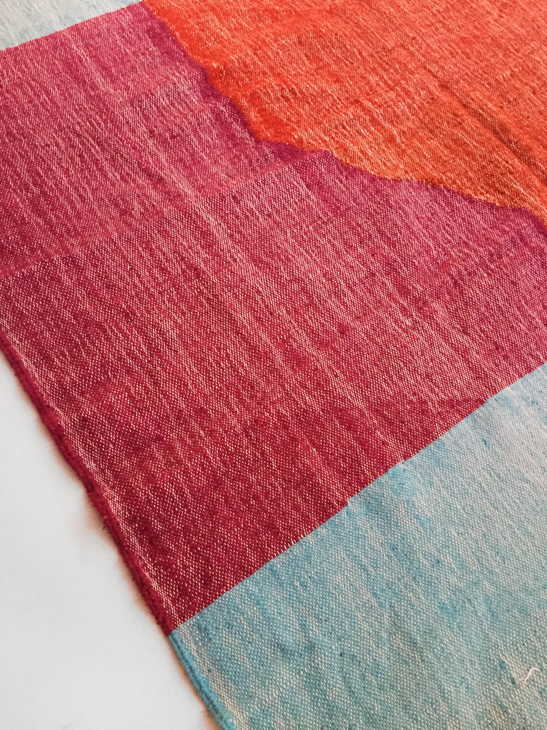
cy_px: 365
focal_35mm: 29
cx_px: 274
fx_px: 611
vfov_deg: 61.7
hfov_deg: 48.2
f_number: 2.2
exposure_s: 1/17
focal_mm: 4.15
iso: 320
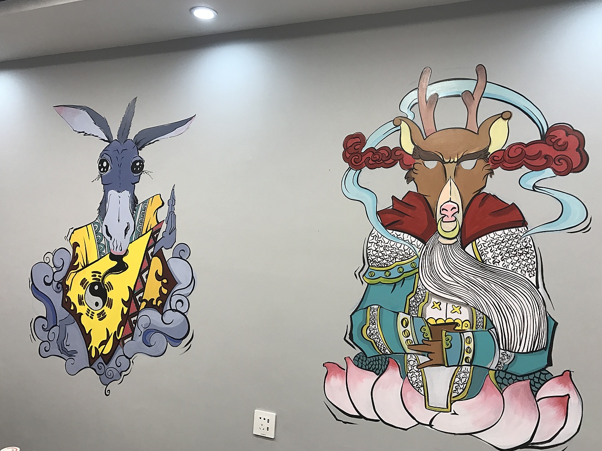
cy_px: 231
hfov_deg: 61.7
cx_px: 307
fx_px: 504
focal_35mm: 29
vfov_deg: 48.2
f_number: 1.8
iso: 25
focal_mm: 3.99
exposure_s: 1/33
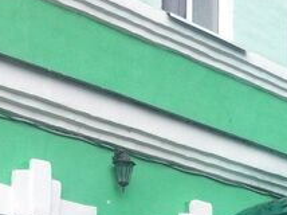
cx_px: 172
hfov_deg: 15.1
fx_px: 1085
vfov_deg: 10.6
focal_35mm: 131
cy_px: 388
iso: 80
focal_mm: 3.85
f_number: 2.8
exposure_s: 1/359
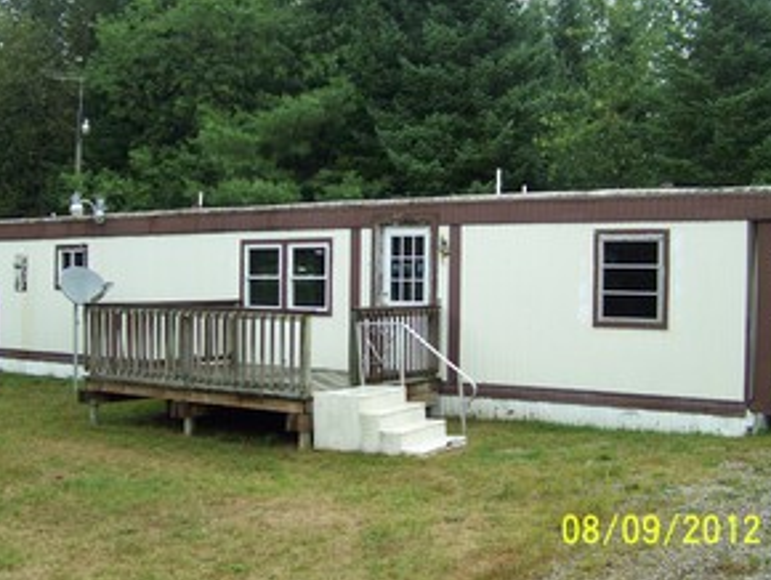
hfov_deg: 43.8
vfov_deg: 33.6
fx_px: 959
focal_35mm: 43
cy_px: 271
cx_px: 354
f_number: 2.8
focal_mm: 5.85
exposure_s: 1/50
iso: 64
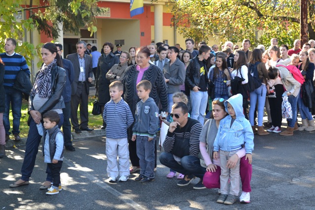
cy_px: 105
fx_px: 551
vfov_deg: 21.6
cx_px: 158
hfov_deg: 31.9
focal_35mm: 63
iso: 360
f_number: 5.6
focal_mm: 42
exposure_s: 1/125
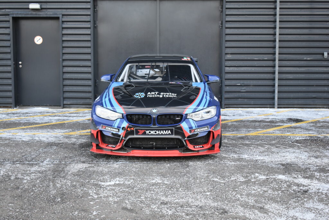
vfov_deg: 26.5
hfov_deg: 38.9
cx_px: 164
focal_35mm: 51
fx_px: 466
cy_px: 110
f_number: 4.5
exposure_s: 1/250
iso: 800
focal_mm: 34
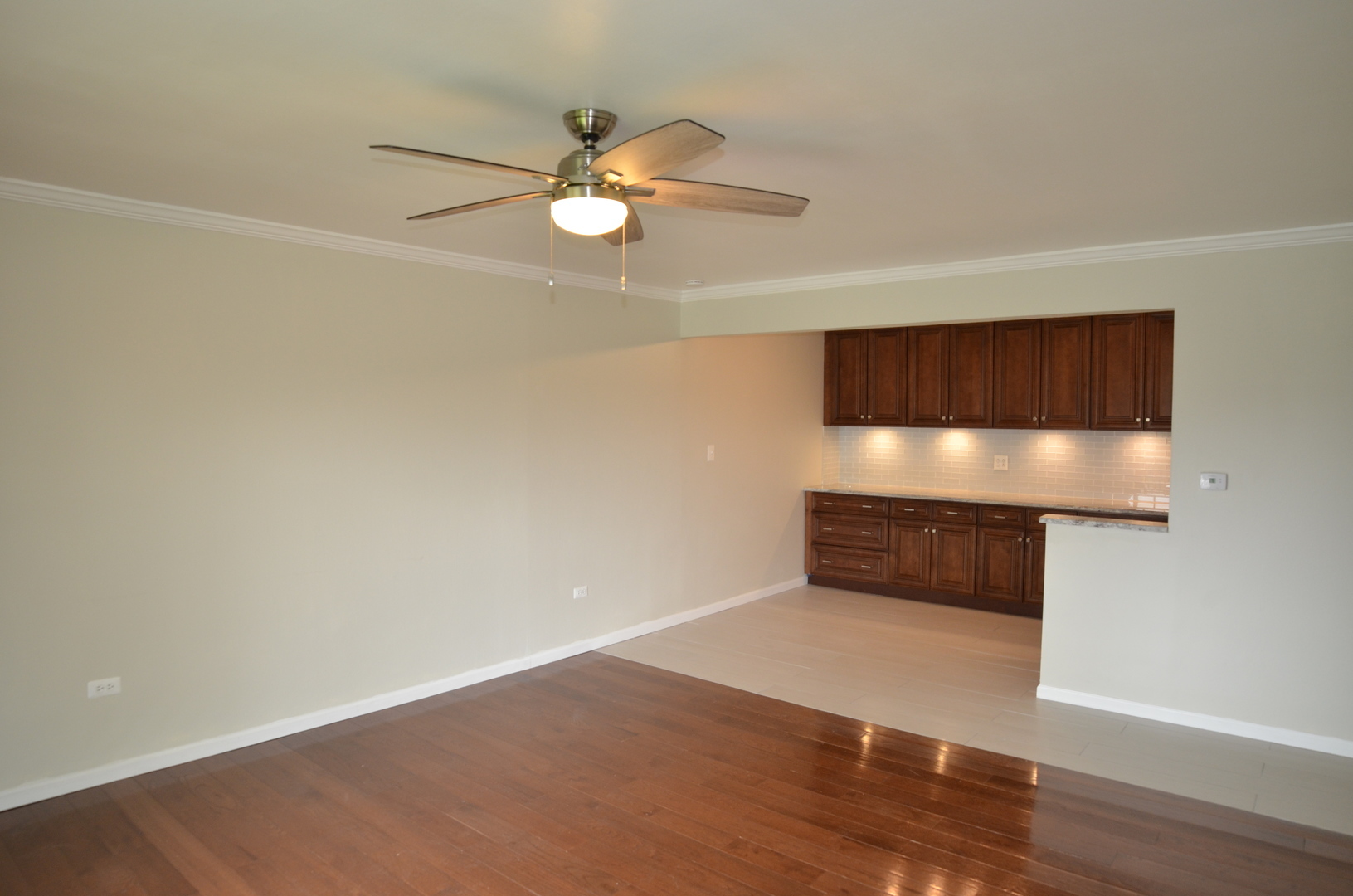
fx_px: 788
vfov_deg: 59.3
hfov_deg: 81.3
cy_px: 448
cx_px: 676
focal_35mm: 21
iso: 400
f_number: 2.8
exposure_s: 1/125
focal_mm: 14
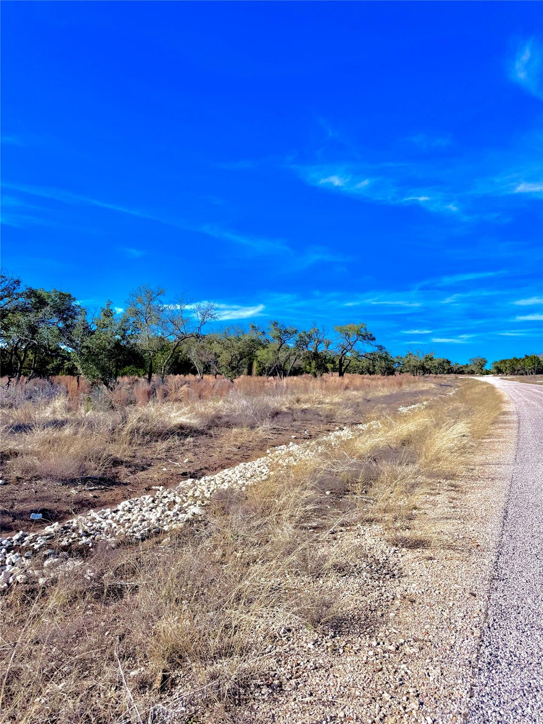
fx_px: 502
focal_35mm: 24
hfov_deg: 56.8
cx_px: 272
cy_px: 362
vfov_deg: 71.6
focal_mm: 6.76
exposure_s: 1/4950
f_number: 1.78
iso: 80
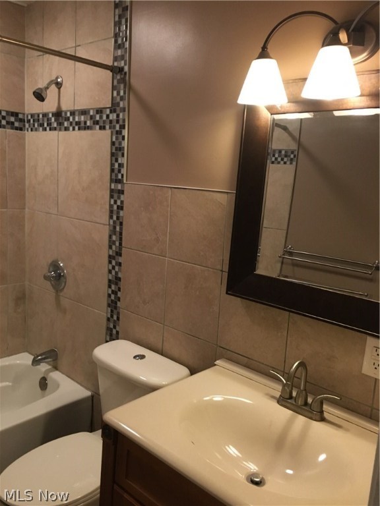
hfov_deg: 48.2
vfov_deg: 61.7
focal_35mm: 29
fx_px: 424
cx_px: 190
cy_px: 253
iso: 200
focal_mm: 4.15
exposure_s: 1/24
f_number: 2.2
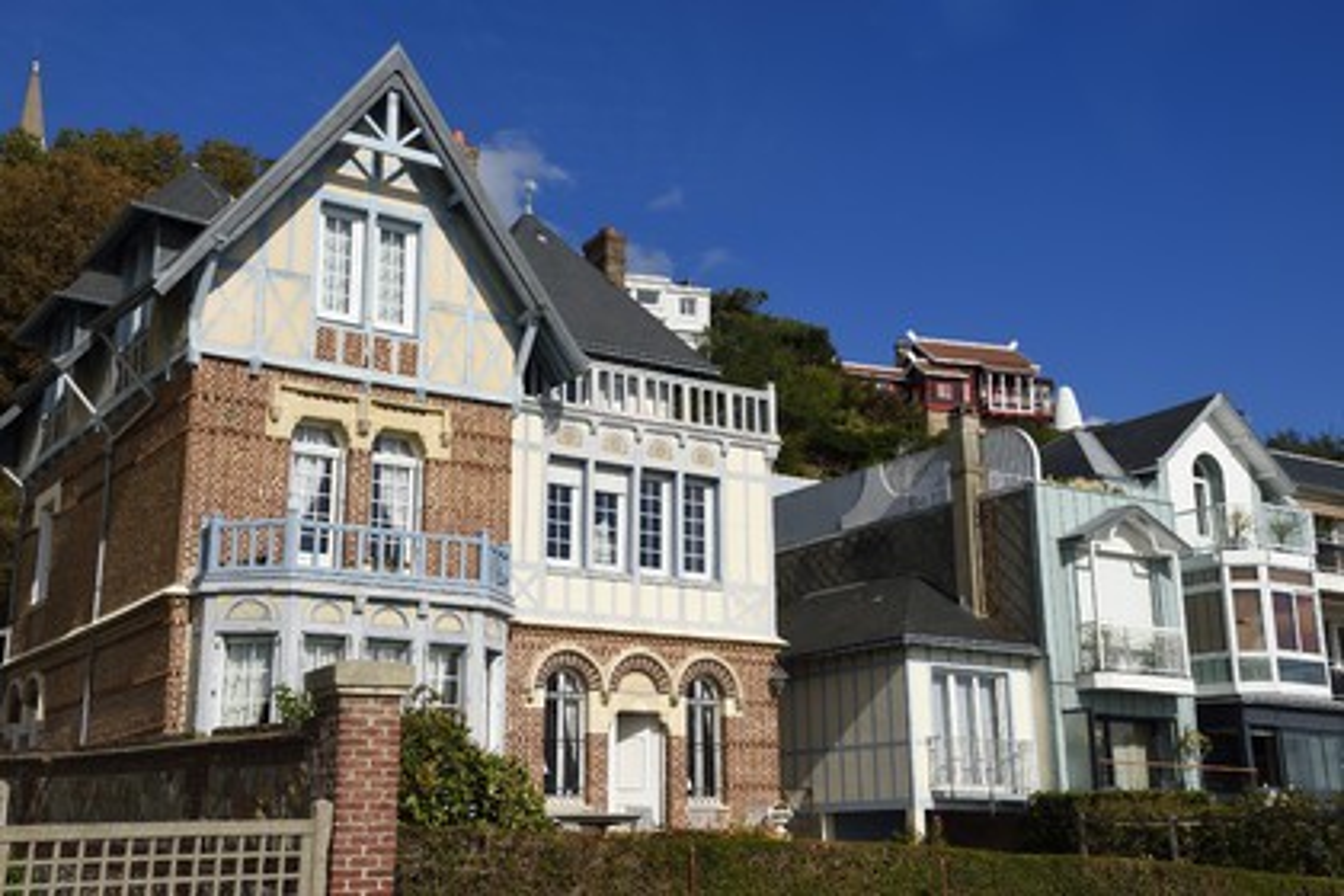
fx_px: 1568
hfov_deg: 46.4
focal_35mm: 42
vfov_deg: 31.9
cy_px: 448
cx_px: 672
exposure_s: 1/320
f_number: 16
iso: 200
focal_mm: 42
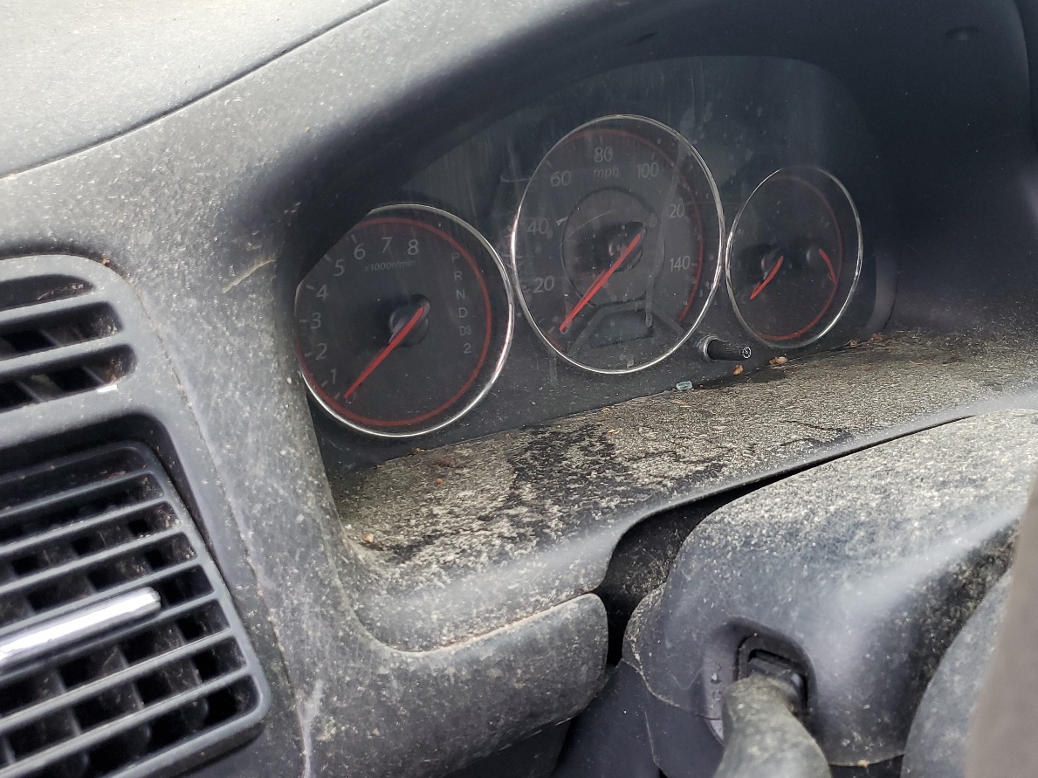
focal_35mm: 35
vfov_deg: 40.6
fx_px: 1049
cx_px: 607
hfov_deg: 52.4
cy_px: 348
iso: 61
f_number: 1.5
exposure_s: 1/60.2
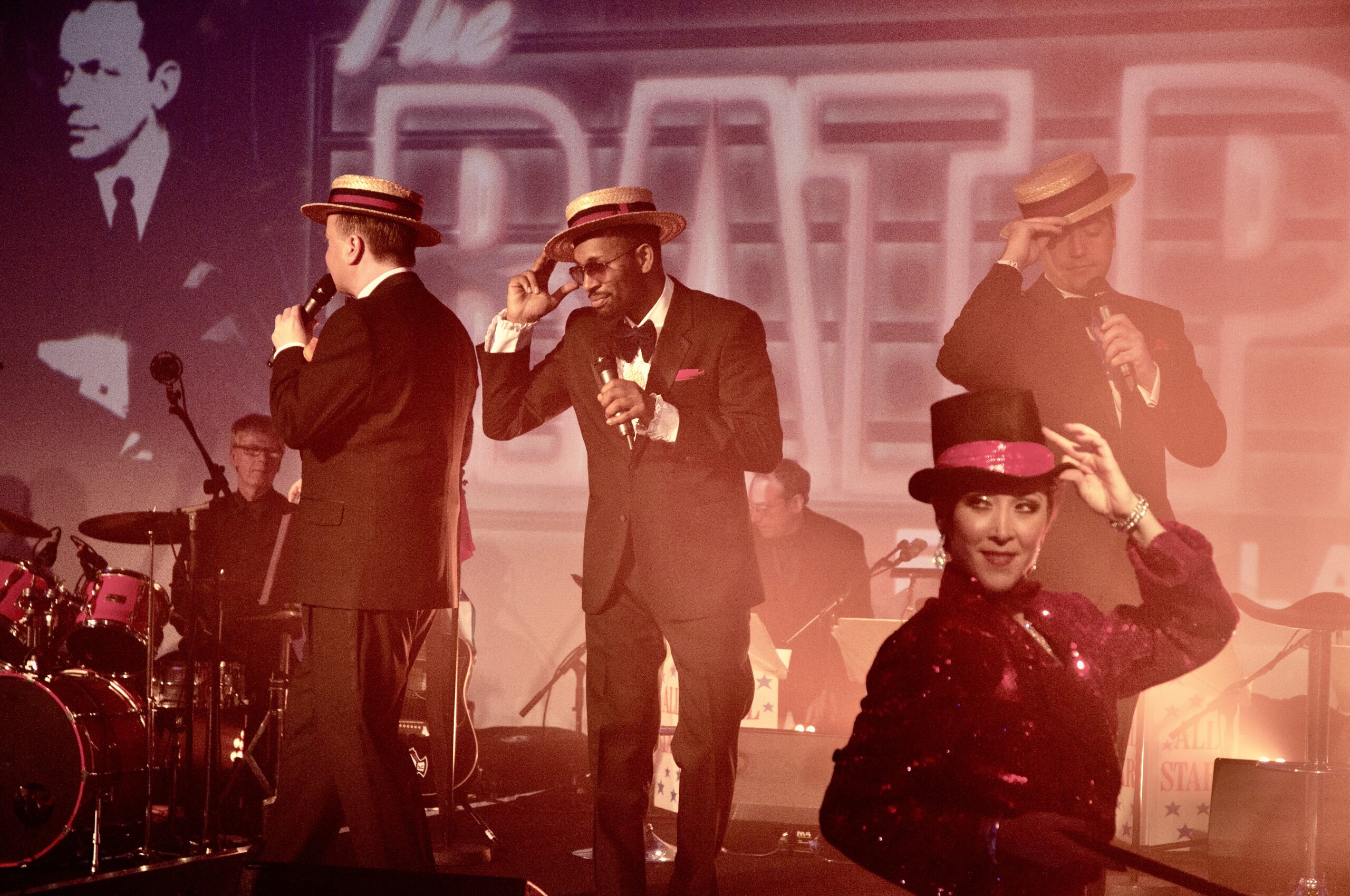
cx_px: 675
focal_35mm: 90
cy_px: 448
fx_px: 3371
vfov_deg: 15.1
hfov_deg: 22.6
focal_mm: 60
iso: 800
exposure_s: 1/200
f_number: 4.5
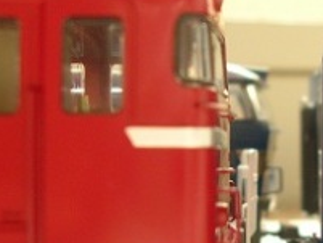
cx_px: 315
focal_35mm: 87
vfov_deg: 16.9
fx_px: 812
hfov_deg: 21.8
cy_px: 176
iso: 104
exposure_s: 1/5.5
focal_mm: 5.8
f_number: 2.8
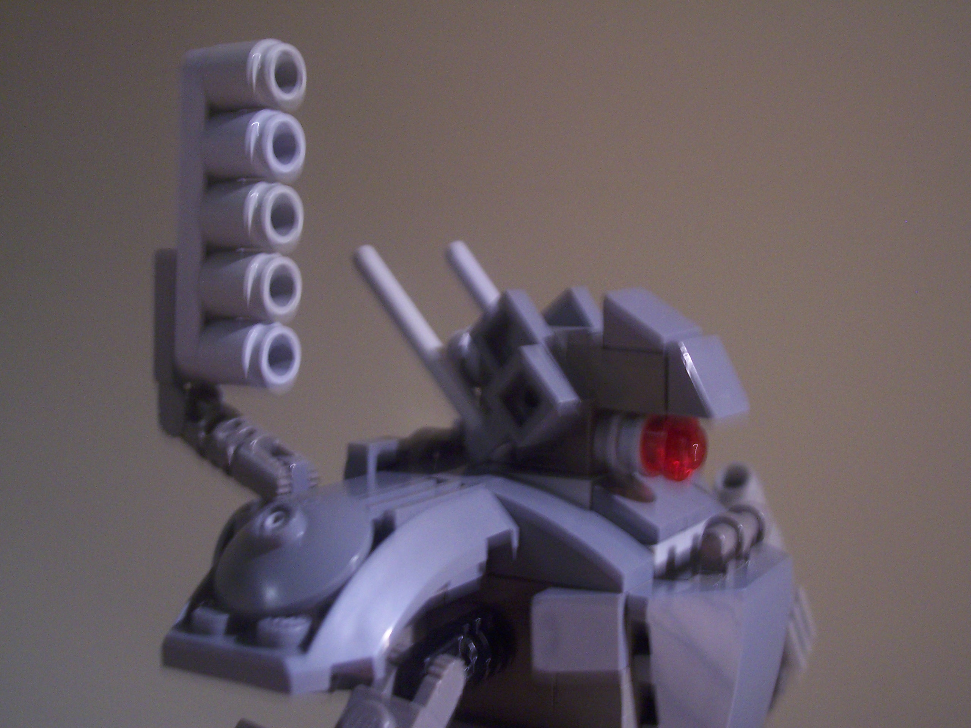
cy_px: 364
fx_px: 1178
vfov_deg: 34.3
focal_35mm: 42
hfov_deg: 44.8
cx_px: 486
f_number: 3
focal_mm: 7
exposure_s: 1/8
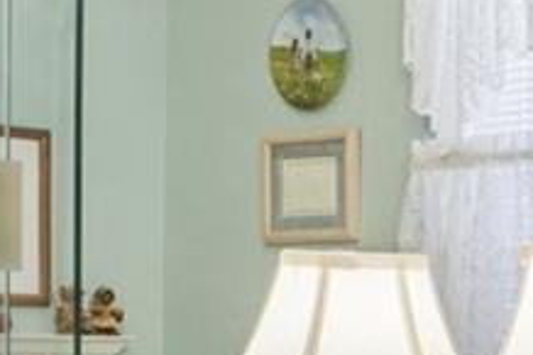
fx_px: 1849
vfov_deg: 10.9
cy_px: 345
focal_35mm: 125
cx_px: 1144
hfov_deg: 13.5
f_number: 8
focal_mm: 17
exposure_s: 1/6
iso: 100
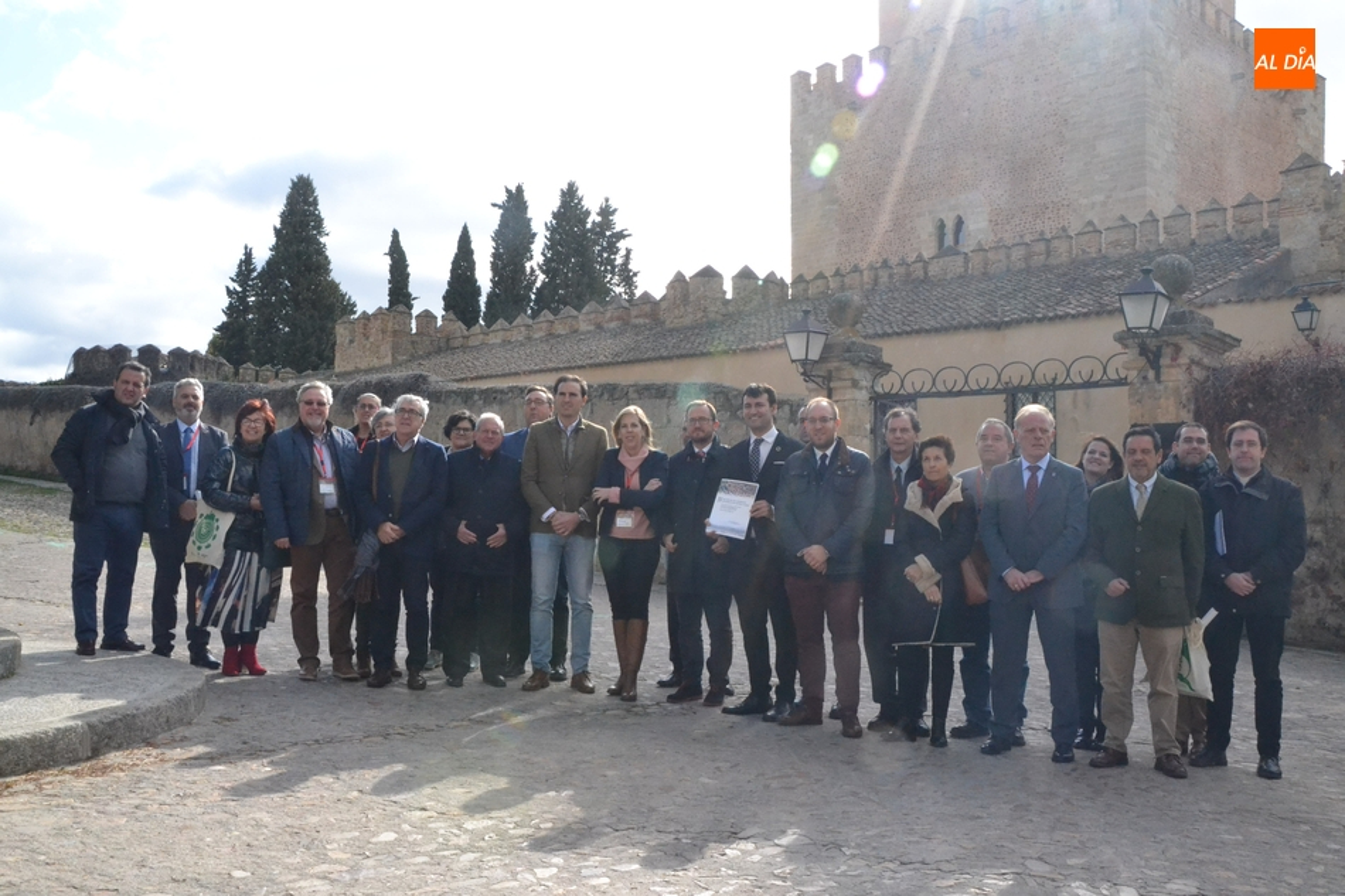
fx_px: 1233
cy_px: 448
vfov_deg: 40.0
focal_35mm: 33
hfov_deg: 57.2
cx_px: 672
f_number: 16
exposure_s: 1/1000
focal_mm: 22
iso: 3200
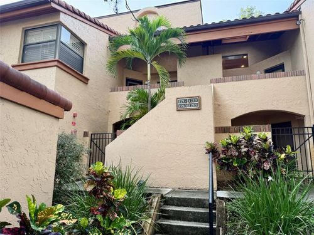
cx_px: 157
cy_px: 118
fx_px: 218
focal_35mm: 24
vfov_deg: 56.8
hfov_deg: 71.6
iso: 64
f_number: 1.78
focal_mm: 6.76
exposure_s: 1/172
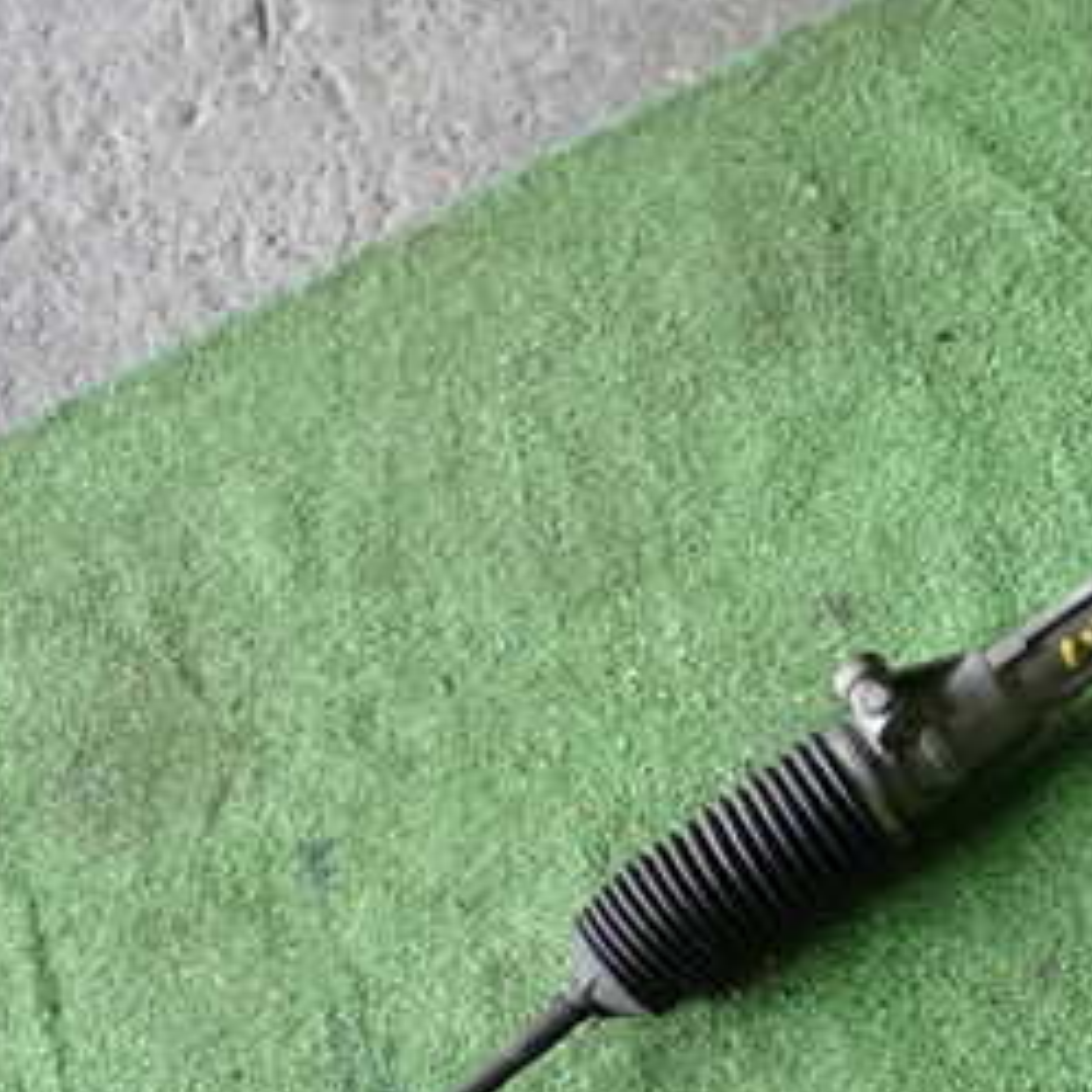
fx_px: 2891
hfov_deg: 20.4
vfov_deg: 21.4
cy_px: 596
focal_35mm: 81
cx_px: 1184
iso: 400
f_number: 2.7
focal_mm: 6.83
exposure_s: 1/40
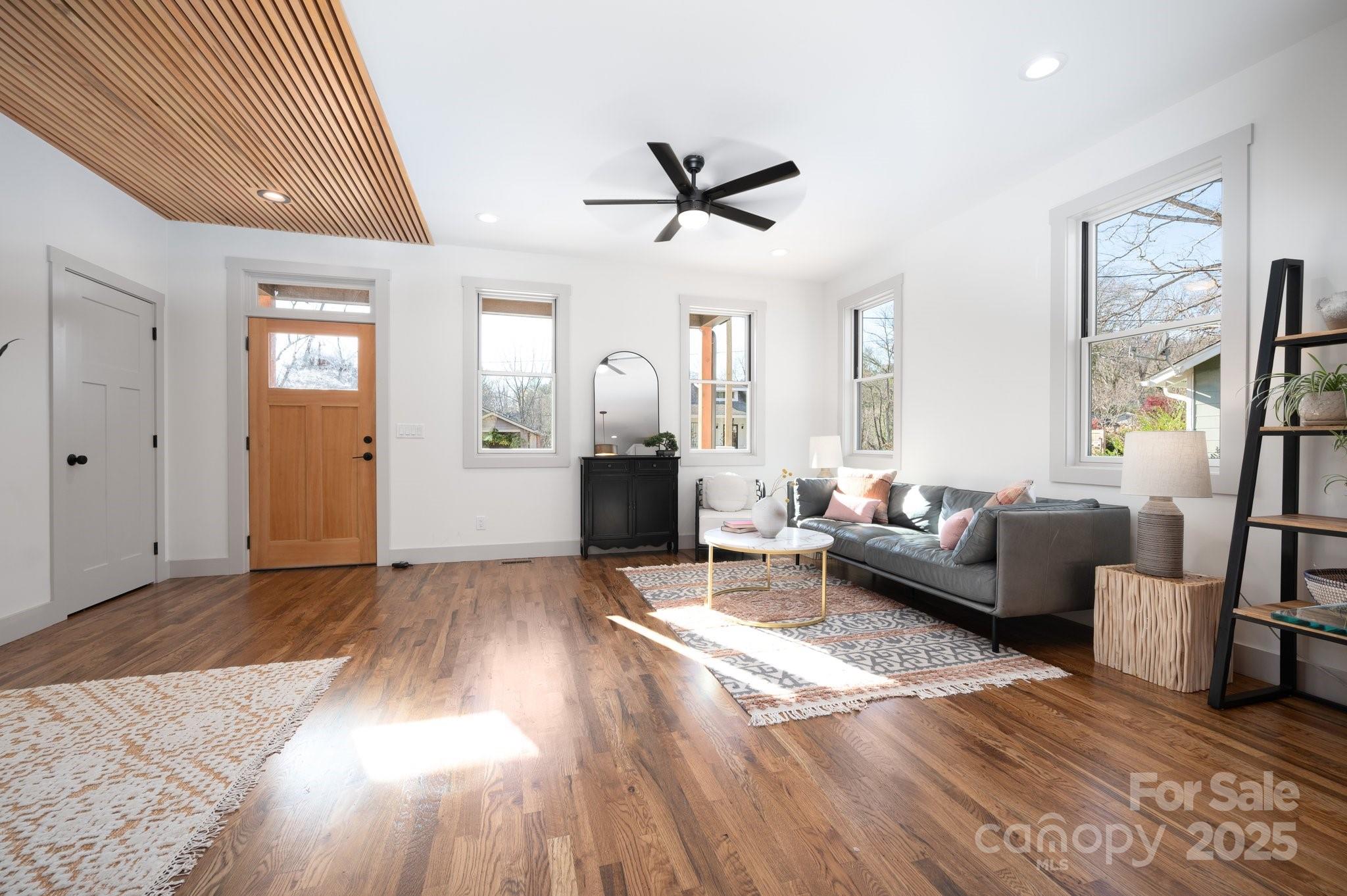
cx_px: 674
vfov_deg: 81.1
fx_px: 523
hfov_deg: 104.3
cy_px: 448
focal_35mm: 14
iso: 200
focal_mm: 14
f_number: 8
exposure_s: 1/60
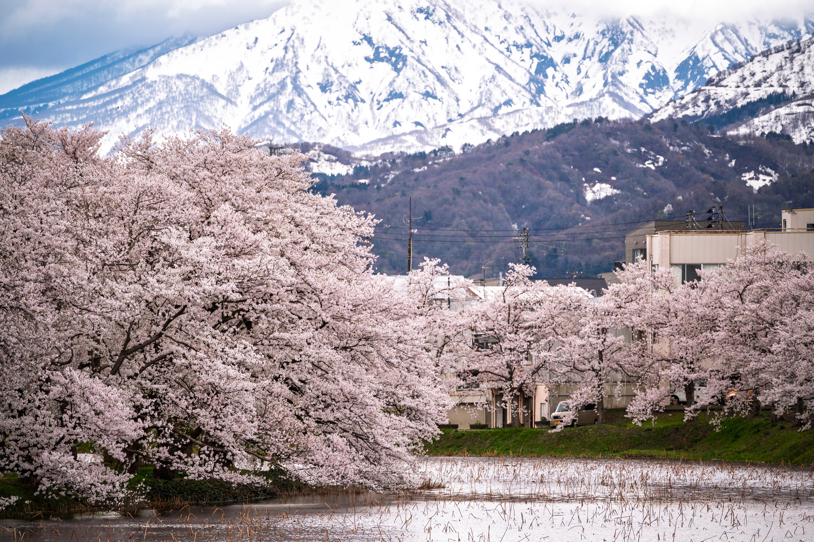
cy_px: 271
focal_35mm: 222
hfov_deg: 9.3
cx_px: 407
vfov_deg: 6.2
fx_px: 5016
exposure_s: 1/800
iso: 200
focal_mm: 222
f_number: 6
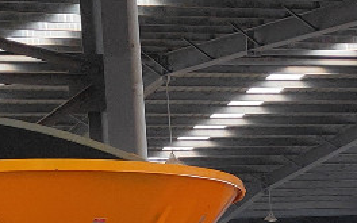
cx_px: 199
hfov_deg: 14.1
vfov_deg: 8.7
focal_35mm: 148
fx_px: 1440
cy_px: 320
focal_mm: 3.97
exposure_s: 1/147
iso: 99
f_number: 1.7
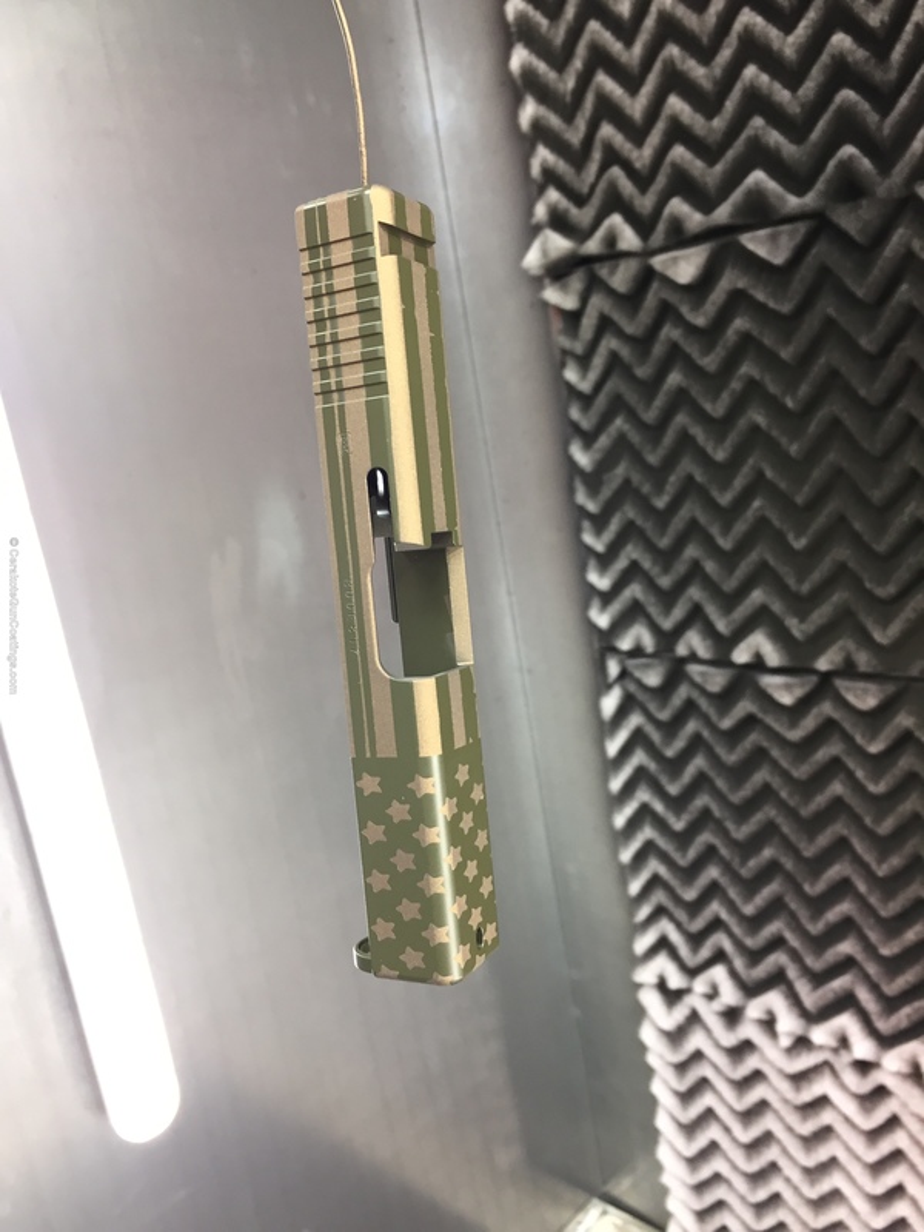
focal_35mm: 29
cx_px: 462
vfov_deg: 61.7
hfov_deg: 48.2
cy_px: 616
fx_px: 1032
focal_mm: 4.15
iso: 64
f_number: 2.2
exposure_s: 1/30
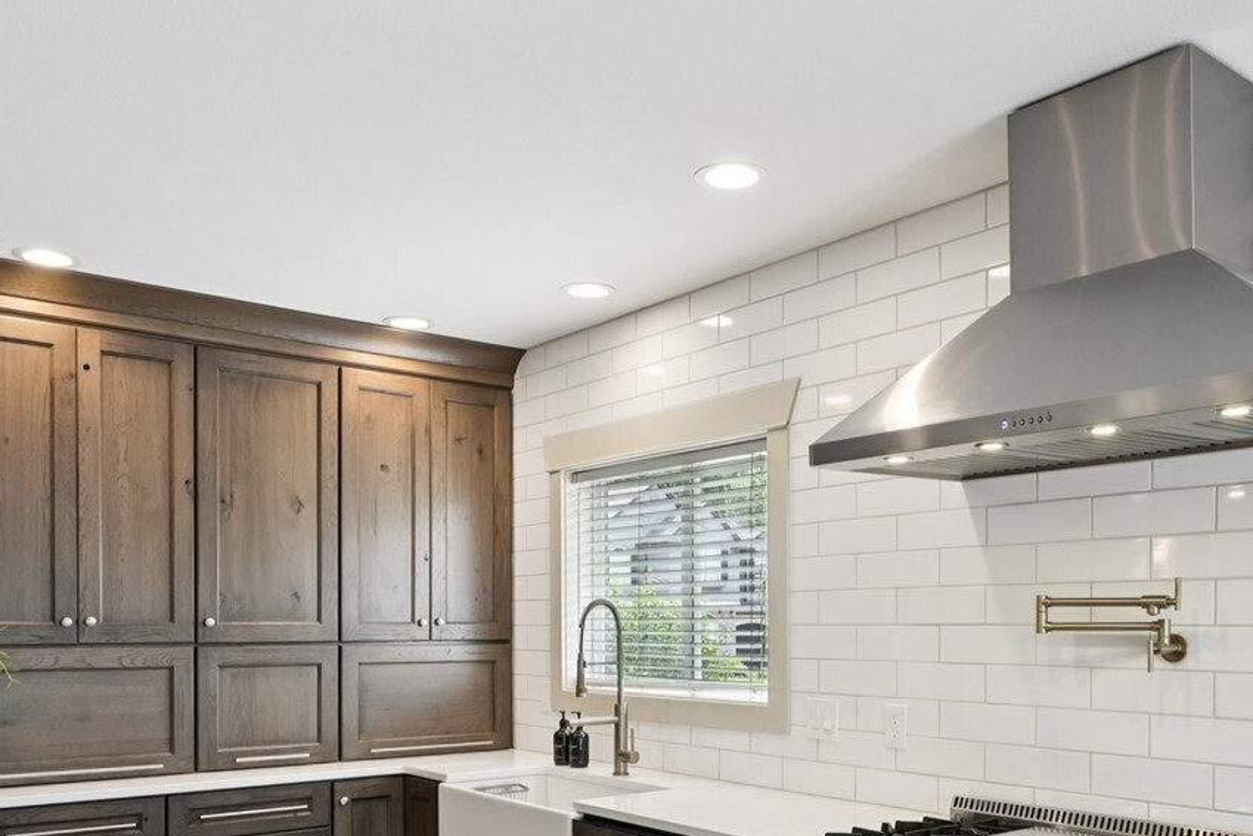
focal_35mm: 32
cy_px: 631
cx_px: 687
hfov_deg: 58.6
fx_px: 1114
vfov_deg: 39.9
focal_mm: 16
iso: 400
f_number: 8
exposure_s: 1/30
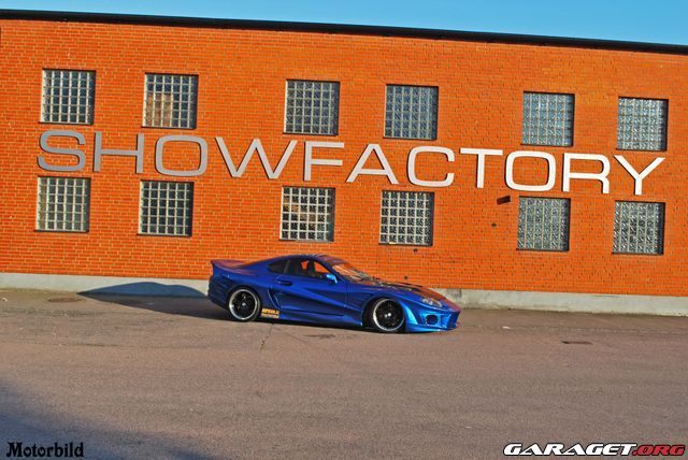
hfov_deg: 49.5
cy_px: 230
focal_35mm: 39
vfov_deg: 34.3
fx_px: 746
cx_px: 344
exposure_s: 1/160
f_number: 6.3
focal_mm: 26
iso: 100
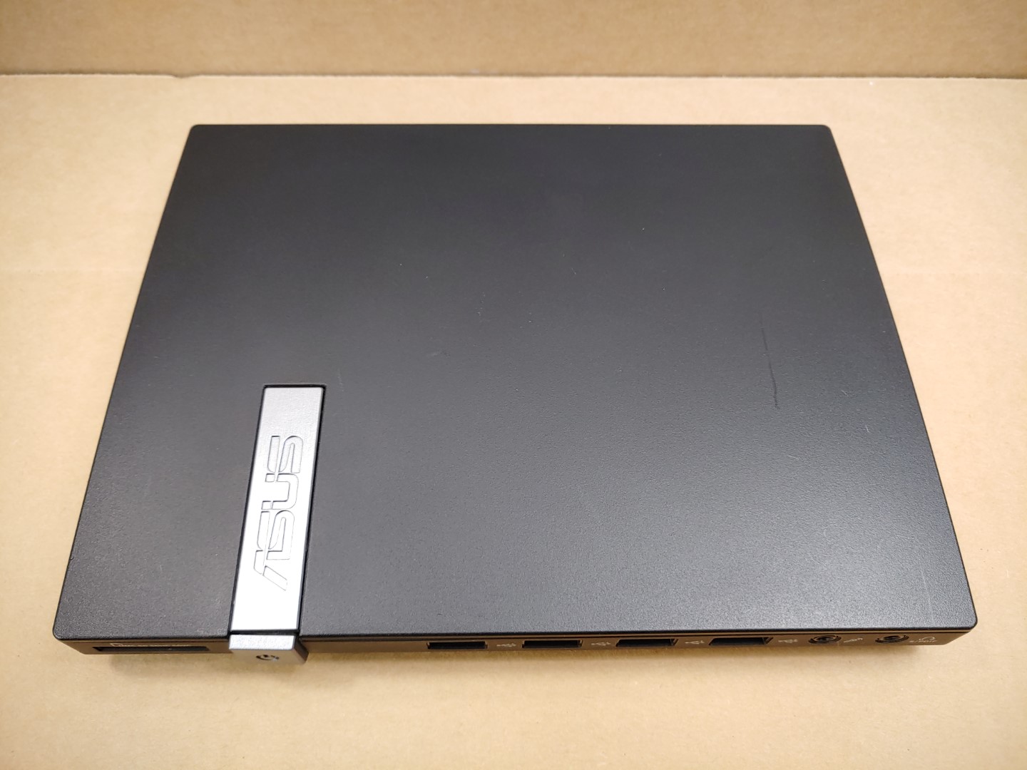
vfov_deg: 53.1
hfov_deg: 67.3
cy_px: 385
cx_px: 514
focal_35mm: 26
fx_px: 771
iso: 50
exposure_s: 1/120
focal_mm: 4.36
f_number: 1.8
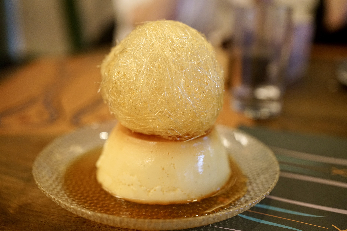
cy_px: 116
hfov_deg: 54.4
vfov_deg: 37.9
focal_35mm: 35
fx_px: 337
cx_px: 174
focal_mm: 35
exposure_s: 1/125
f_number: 2.5
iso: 3200
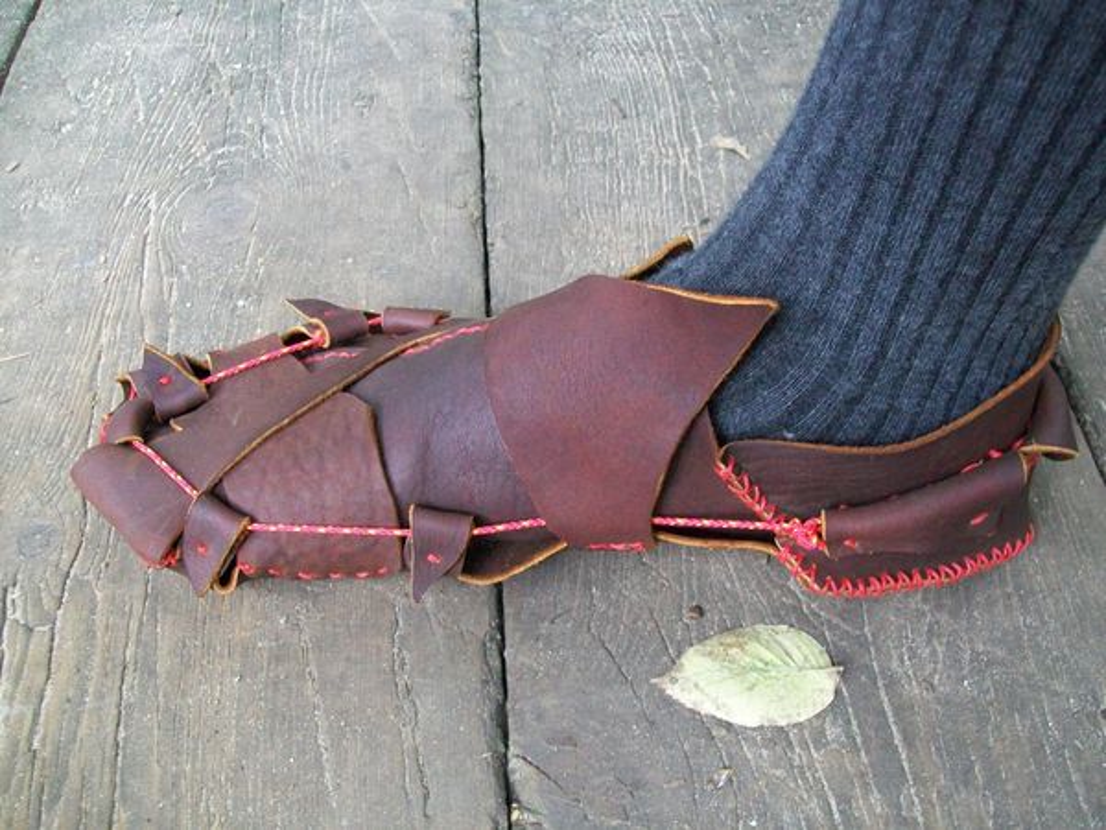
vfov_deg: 39.7
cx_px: 553
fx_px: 1150
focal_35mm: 36
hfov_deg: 51.4
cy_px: 415
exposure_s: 1/8
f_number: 2.7
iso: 200
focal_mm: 6
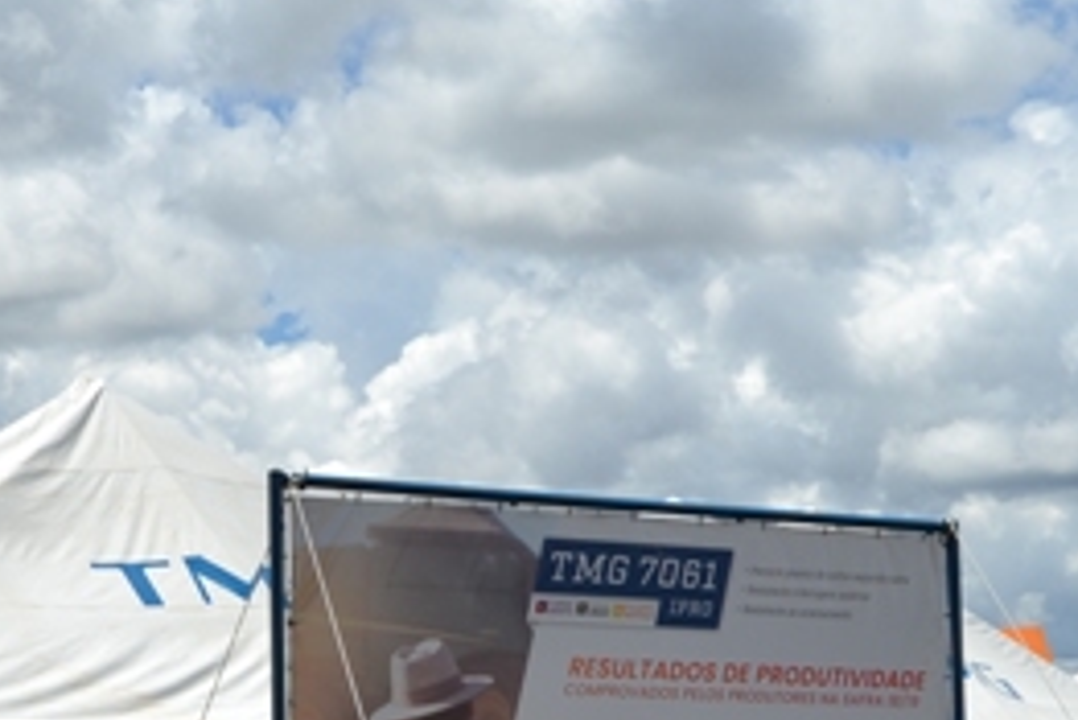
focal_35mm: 95
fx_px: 2846
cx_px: 317
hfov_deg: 21.3
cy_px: 576
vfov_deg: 14.3
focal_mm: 18
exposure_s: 1/400
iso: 100
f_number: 10
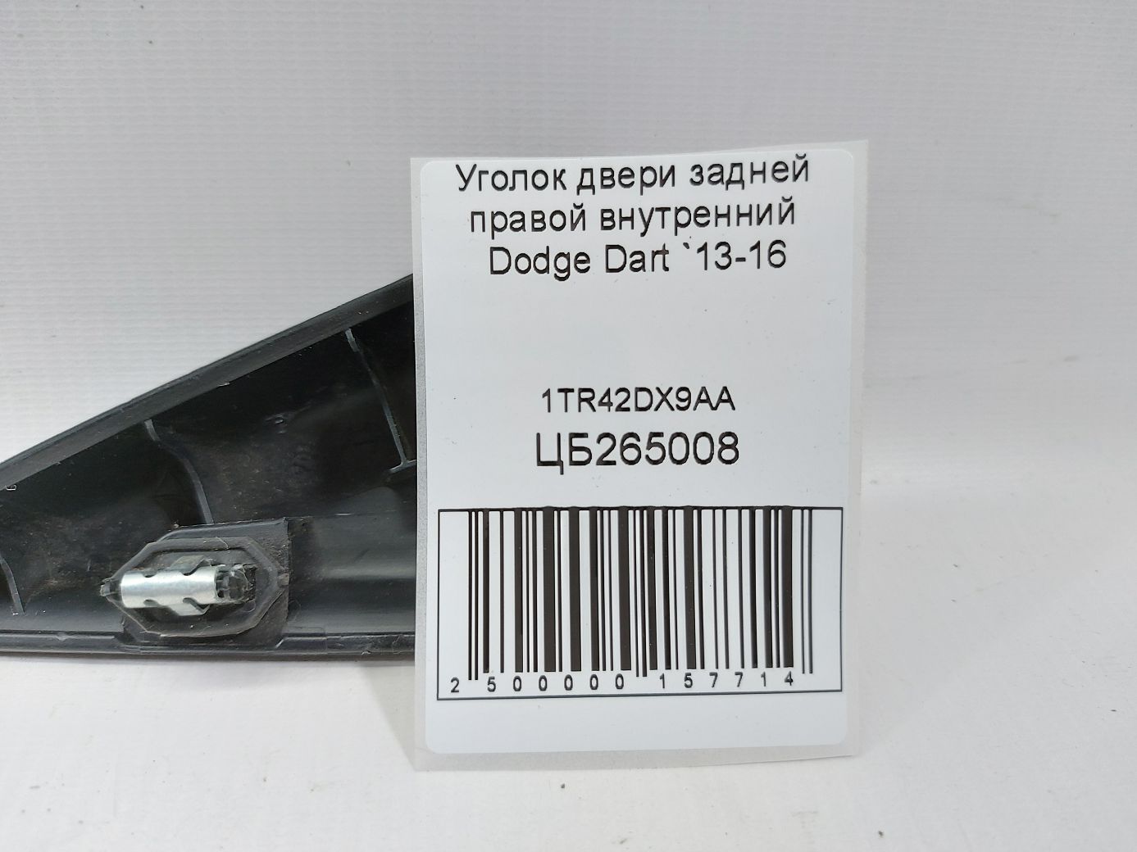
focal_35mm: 24
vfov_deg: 56.8
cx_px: 568
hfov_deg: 71.6
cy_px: 426
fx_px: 788
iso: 100
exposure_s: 1/50
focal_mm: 5.23
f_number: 1.8
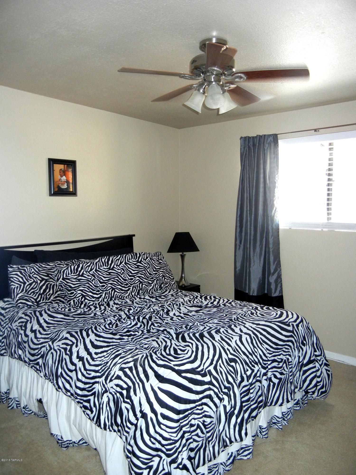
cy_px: 238
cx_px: 178
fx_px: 411
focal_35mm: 30
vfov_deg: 60.0
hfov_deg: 46.8
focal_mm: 5.4
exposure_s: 1/30
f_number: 3.5
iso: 237
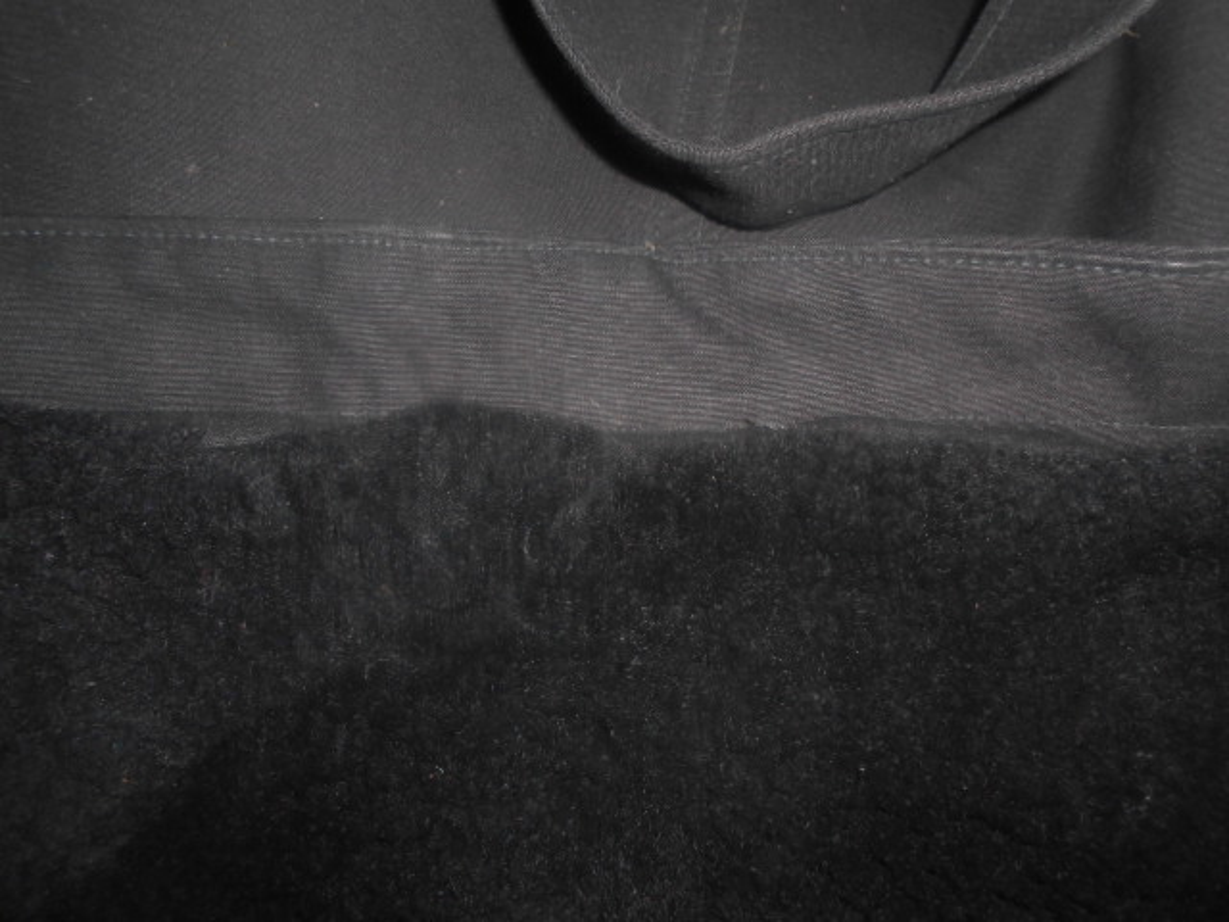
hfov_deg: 67.3
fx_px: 923
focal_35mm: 26
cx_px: 614
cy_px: 461
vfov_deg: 53.1
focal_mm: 4.6
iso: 200
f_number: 8
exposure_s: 1/25
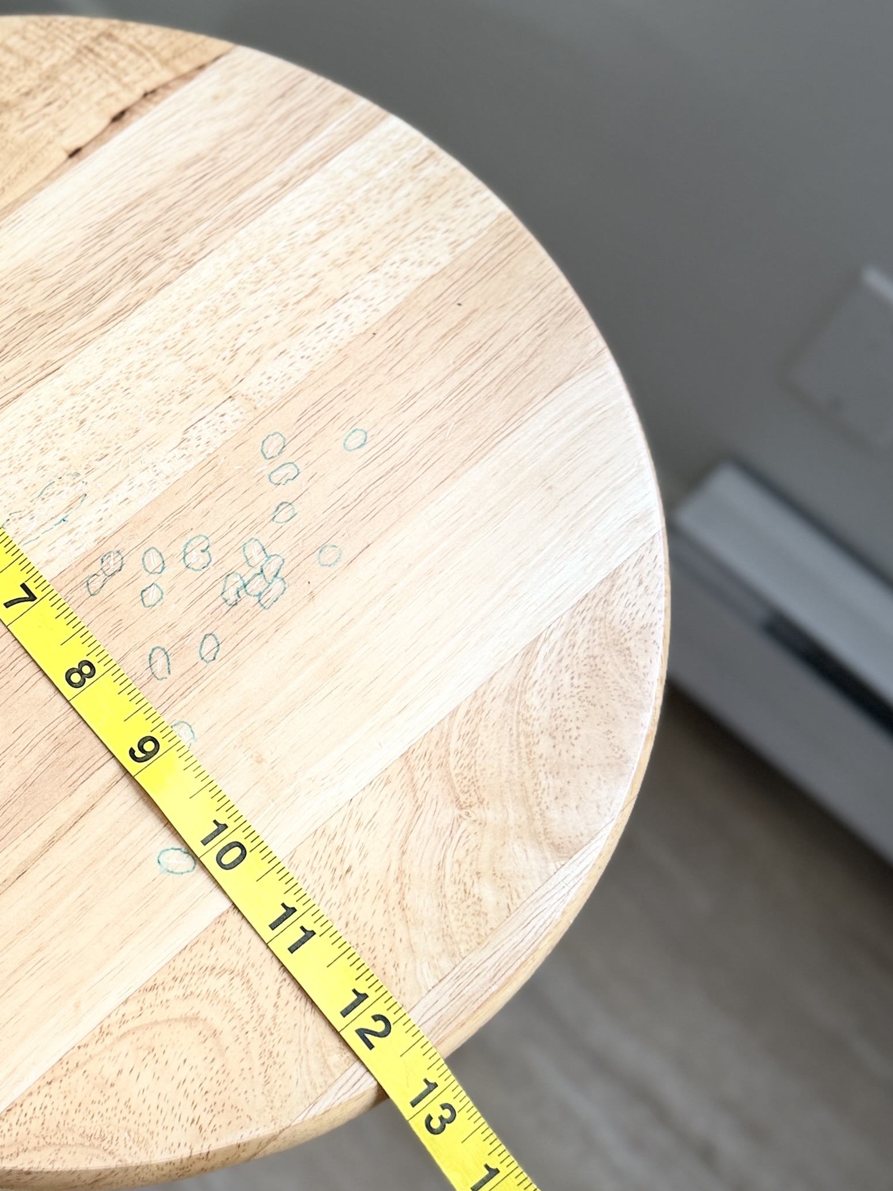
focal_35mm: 47
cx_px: 59
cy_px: 574
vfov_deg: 40.4
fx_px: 1617
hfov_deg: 29.4
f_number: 1.78
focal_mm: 6.76
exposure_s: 1/120
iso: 200
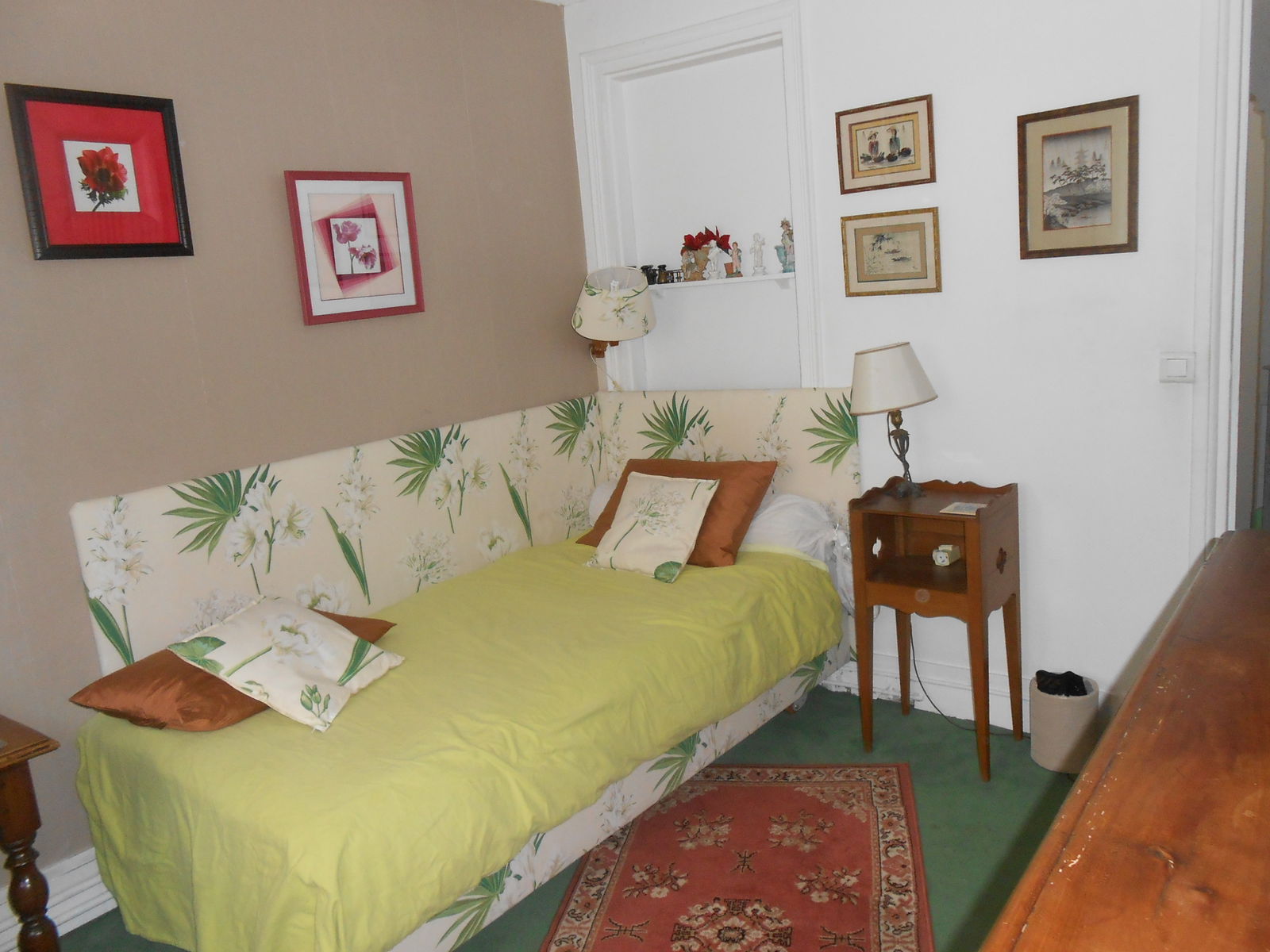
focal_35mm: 26
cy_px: 476
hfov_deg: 67.3
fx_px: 954
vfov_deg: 53.1
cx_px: 635
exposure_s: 1/25
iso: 250
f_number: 3.5
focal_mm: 4.6
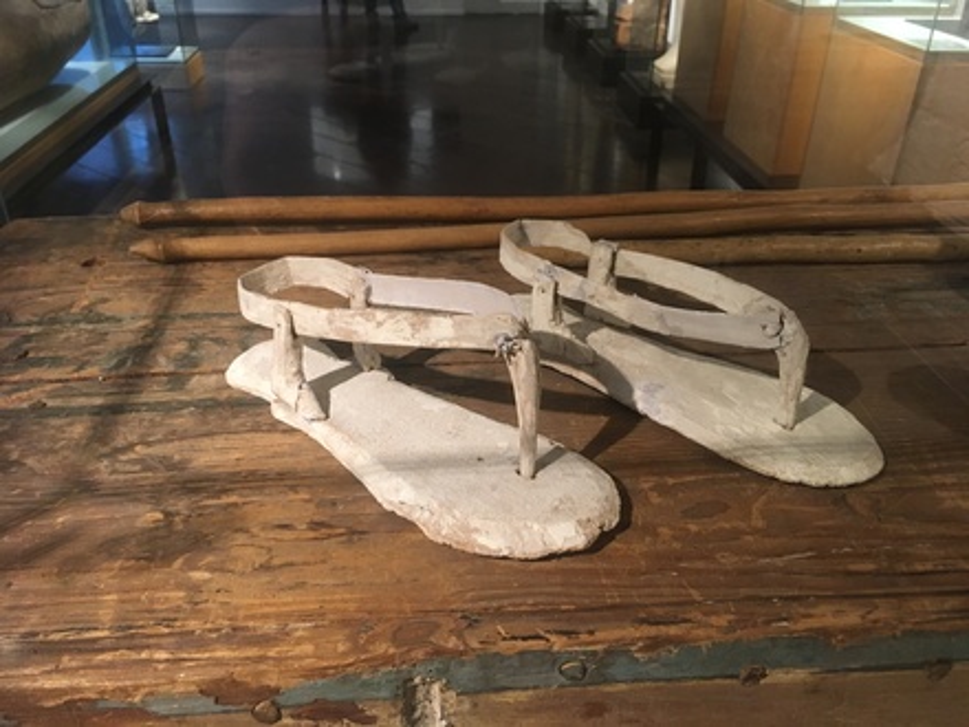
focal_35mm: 29
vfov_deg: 48.2
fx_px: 812
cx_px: 484
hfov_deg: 61.7
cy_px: 364
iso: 160
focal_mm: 4.15
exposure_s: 1/33
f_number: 2.2
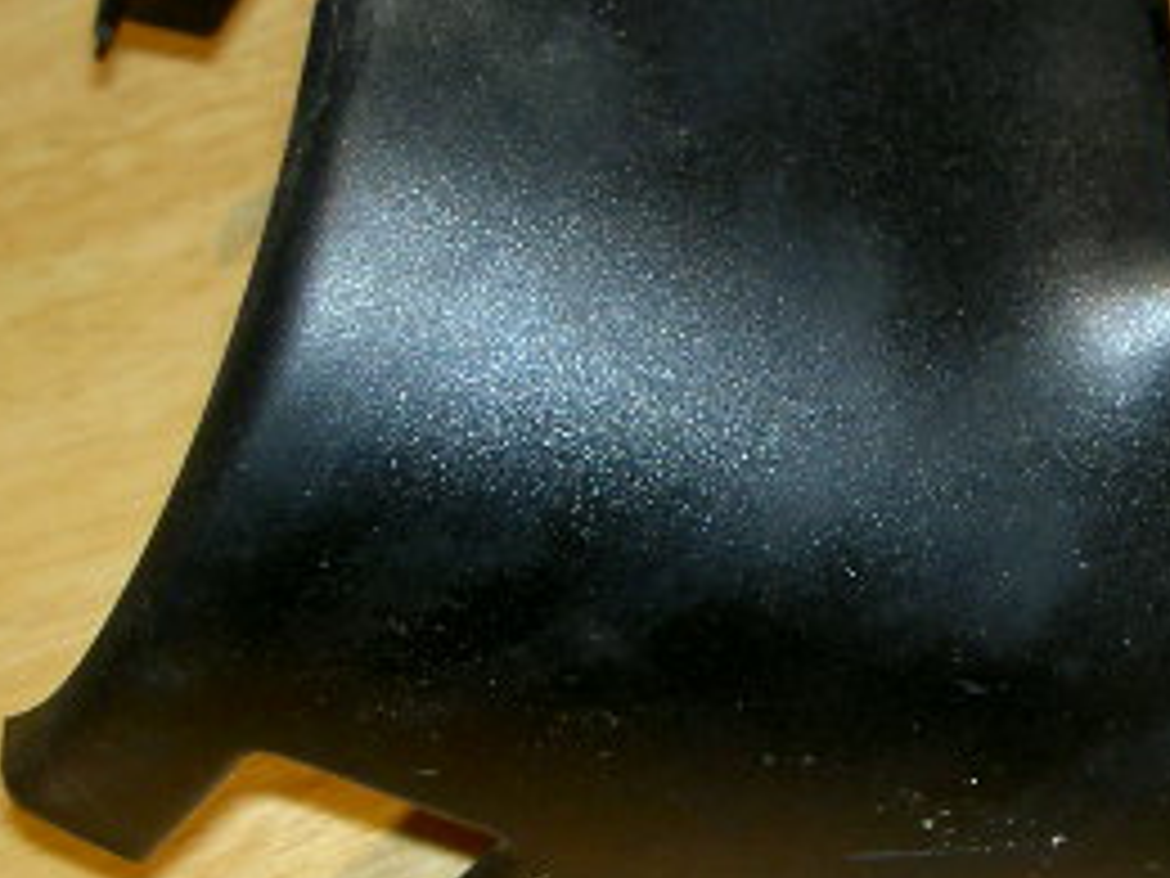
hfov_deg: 20.1
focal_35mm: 96
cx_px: 986
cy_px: 531
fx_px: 3245
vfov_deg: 15.4
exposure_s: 1/59.5
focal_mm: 8
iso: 100
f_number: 2.8
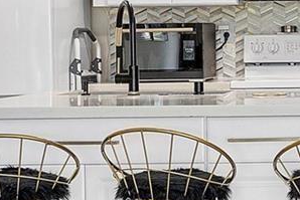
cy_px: 37
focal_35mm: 161
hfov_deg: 12.2
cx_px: 430
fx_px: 1342
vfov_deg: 8.5
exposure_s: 1/30
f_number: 8
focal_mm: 30
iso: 500
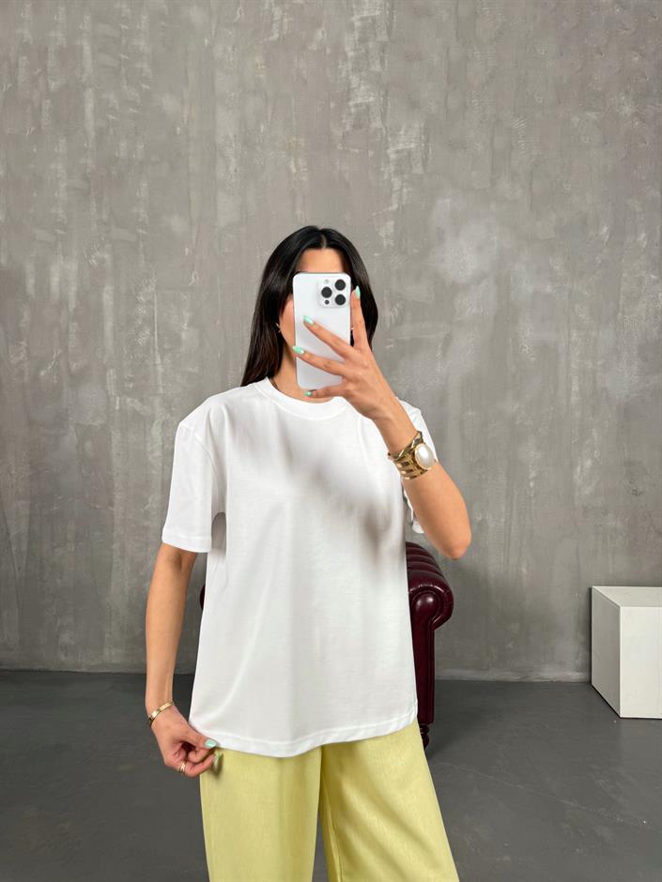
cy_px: 441
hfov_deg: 56.8
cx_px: 331
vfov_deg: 71.6
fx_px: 612
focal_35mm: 24
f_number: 1.78
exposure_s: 1/121
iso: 80
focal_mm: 6.76
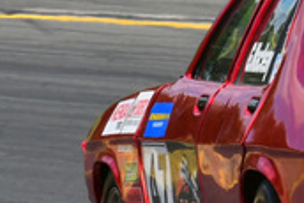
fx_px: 29504
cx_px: 355
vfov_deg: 0.4
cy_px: -55
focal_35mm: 3491
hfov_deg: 0.6
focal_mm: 500
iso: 400
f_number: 13
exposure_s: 1/500
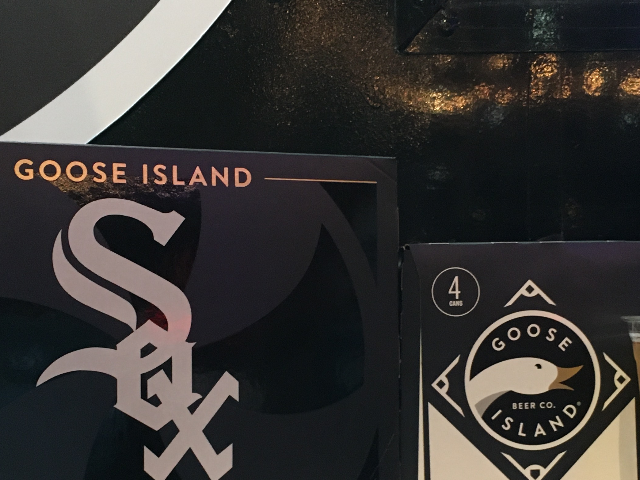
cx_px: 322
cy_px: 330
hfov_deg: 34.3
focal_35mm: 56
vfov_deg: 25.9
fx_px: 1035
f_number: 2.2
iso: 200
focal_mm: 4.15
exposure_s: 1/17
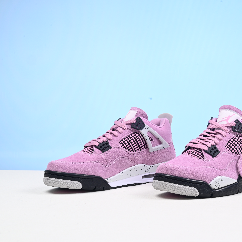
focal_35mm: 51
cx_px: 173
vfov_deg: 33.4
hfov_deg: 32.9
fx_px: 403
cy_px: 121
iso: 100
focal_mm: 40
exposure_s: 1/2
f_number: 16
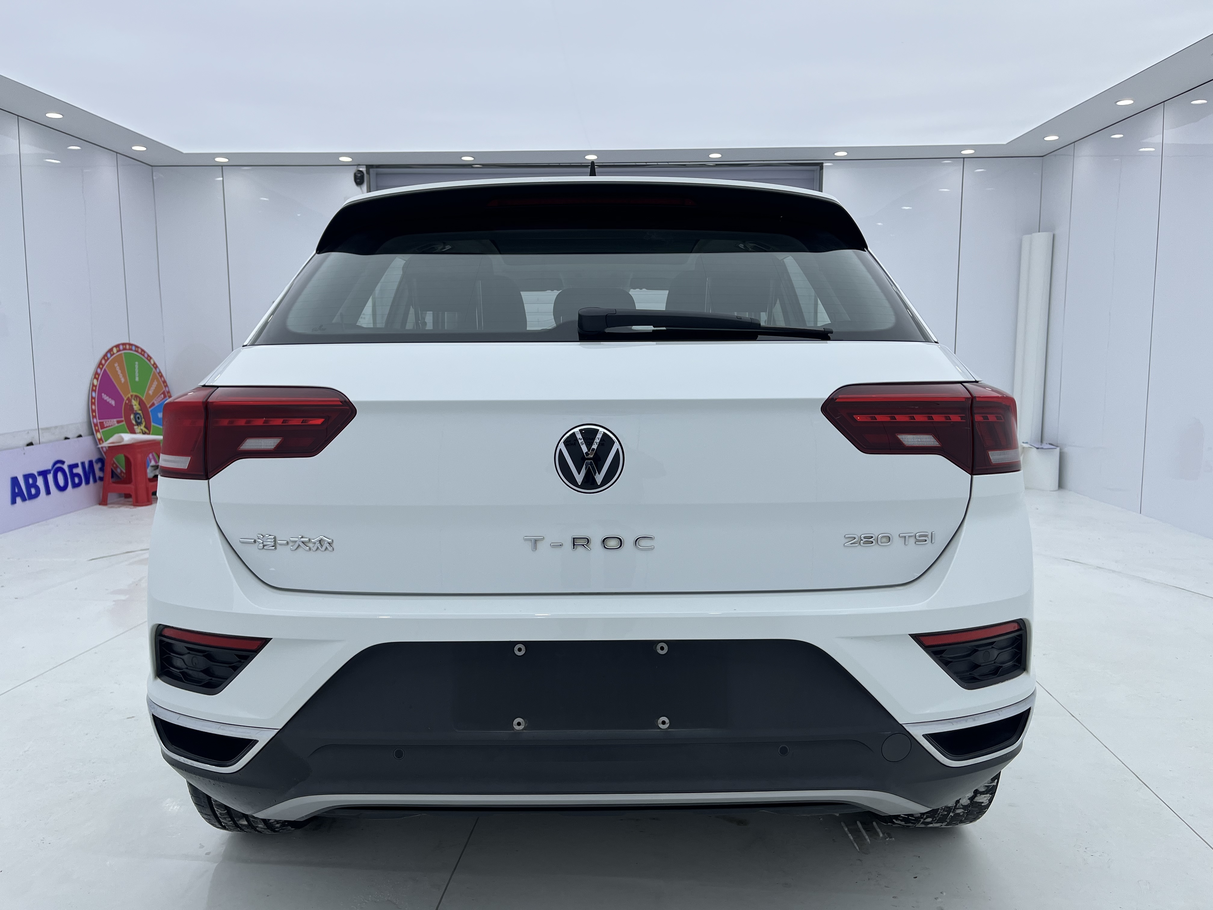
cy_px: 455
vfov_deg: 53.1
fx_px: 911
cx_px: 606
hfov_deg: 67.3
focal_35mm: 26
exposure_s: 1/959
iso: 50
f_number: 1.6
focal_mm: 5.1
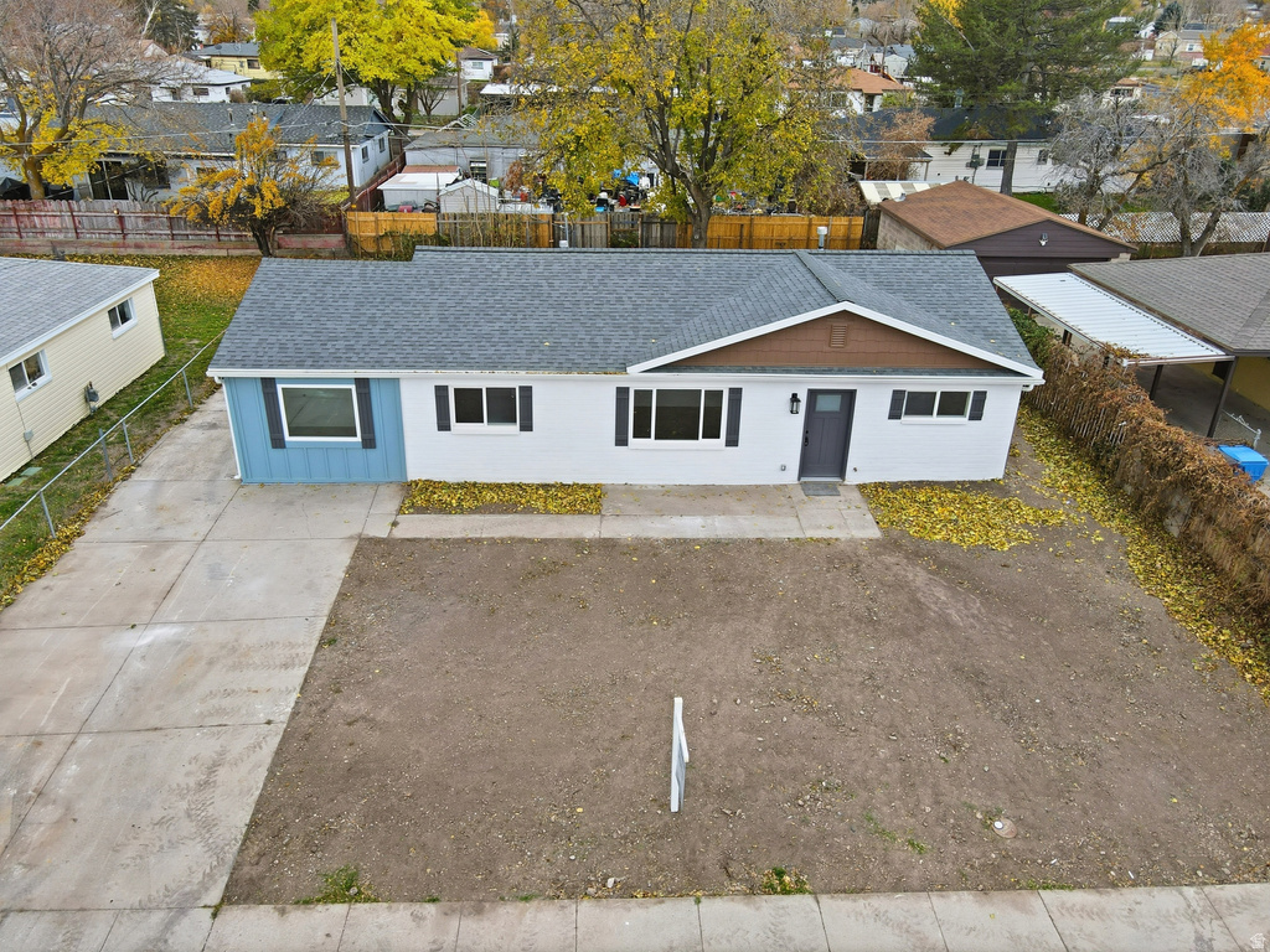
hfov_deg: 71.6
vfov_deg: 56.8
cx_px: 635
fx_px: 881
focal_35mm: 24
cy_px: 476
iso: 110
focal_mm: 4.5
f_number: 2.8
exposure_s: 1/180
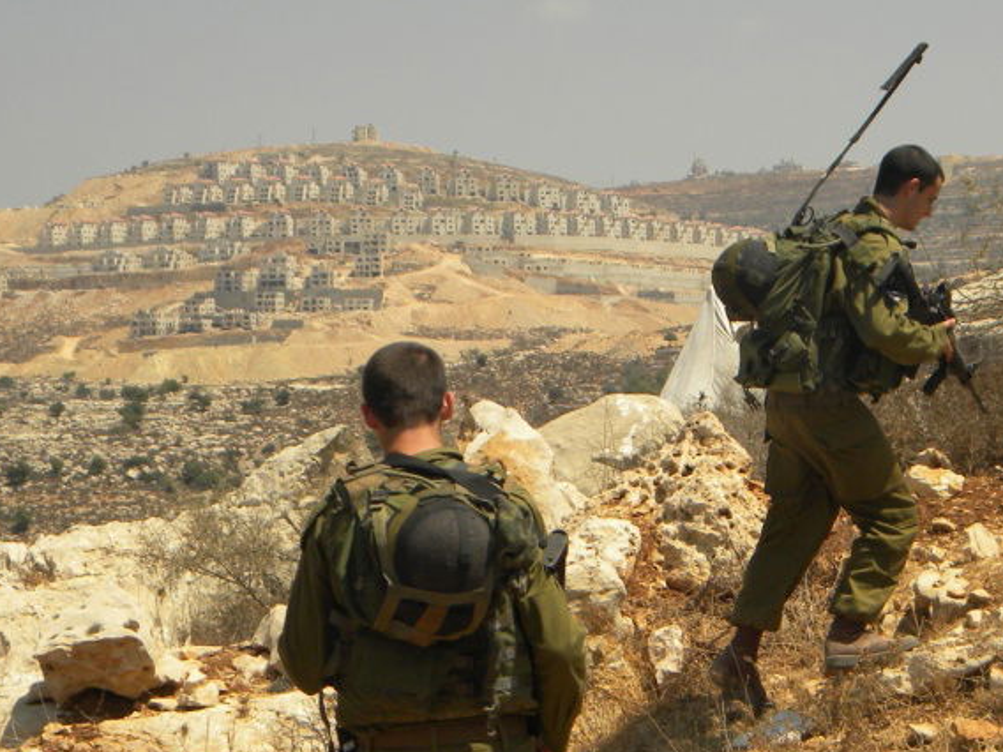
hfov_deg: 19.4
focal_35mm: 101
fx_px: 2926
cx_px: 713
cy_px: 533
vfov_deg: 14.6
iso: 80
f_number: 8.2
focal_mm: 10.1
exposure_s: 1/305
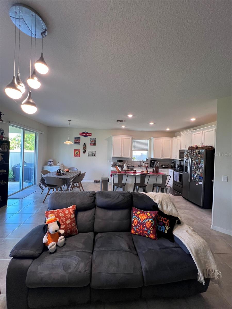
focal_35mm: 13
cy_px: 154
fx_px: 116
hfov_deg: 89.9
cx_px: 116
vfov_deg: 106.2
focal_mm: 1.57
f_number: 1.8
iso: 200
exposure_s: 1/120
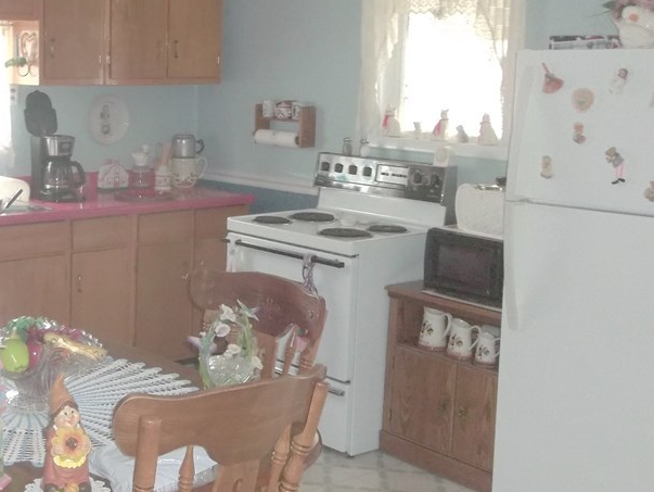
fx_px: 1059
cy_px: 216
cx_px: 119
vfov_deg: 26.1
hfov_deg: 33.2
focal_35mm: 56
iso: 320
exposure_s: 1/30
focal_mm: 5.9
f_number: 3.3
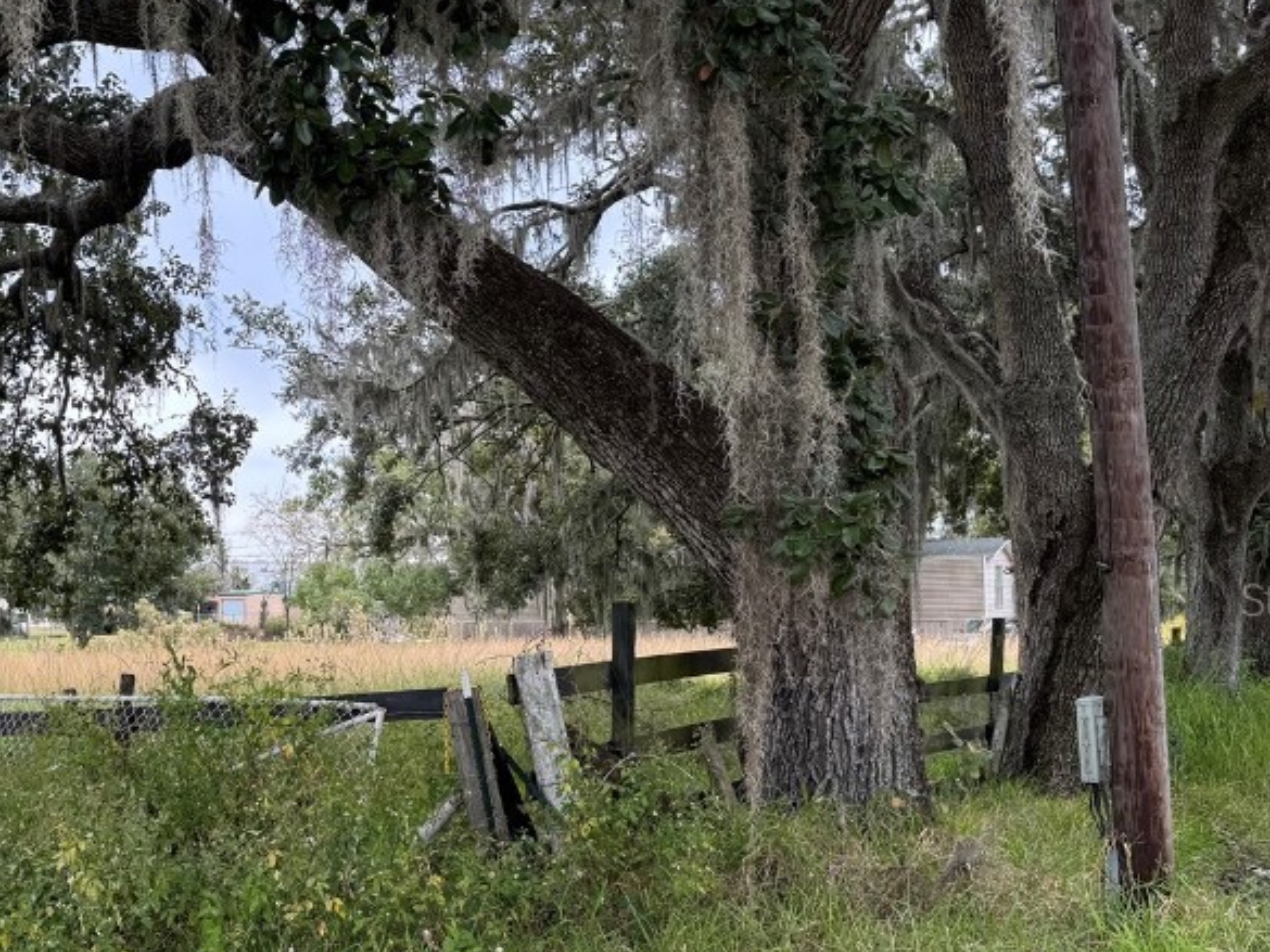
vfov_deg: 34.2
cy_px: 599
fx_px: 1541
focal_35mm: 42
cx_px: 334
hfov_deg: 43.5
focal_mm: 6.76
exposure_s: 1/376
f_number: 1.78
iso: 80
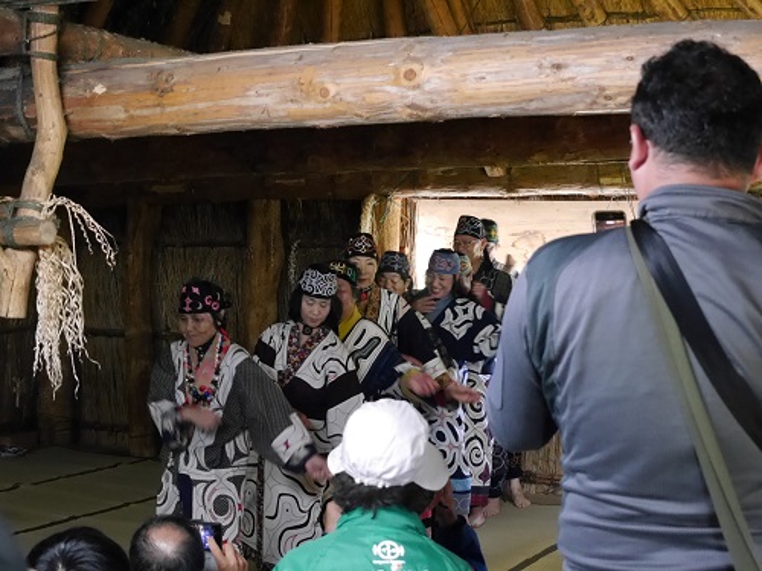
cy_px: 286
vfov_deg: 24.4
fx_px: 1321
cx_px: 381
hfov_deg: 32.2
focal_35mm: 60
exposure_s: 1/50
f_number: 5.3
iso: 3200
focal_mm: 30
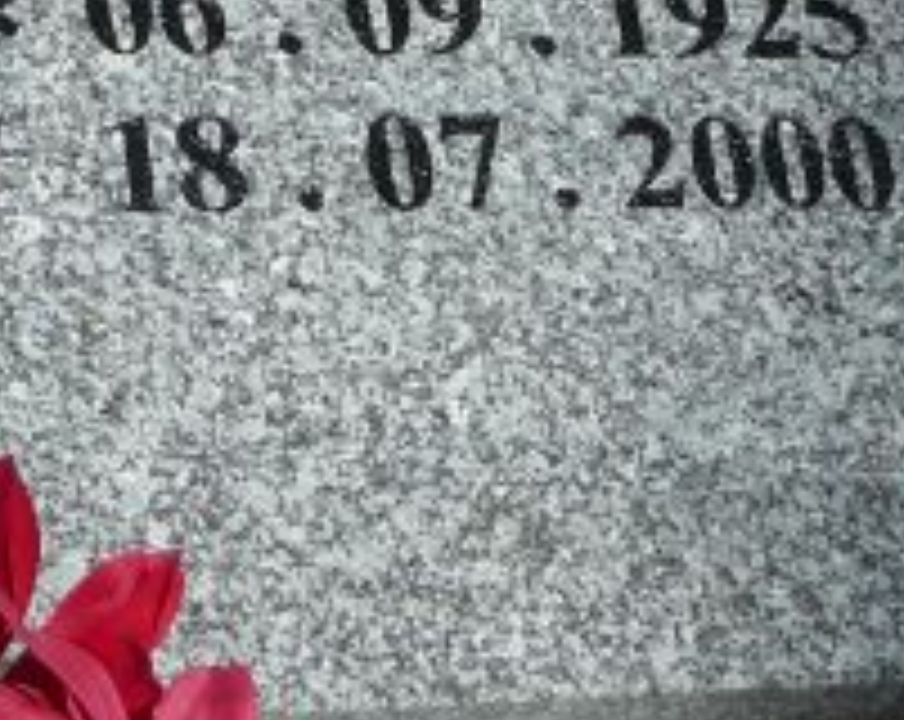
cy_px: -148
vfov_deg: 9.4
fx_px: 4326
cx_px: 247
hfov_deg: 11.9
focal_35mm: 162
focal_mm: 7.8
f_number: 5.6
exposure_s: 1/800
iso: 80
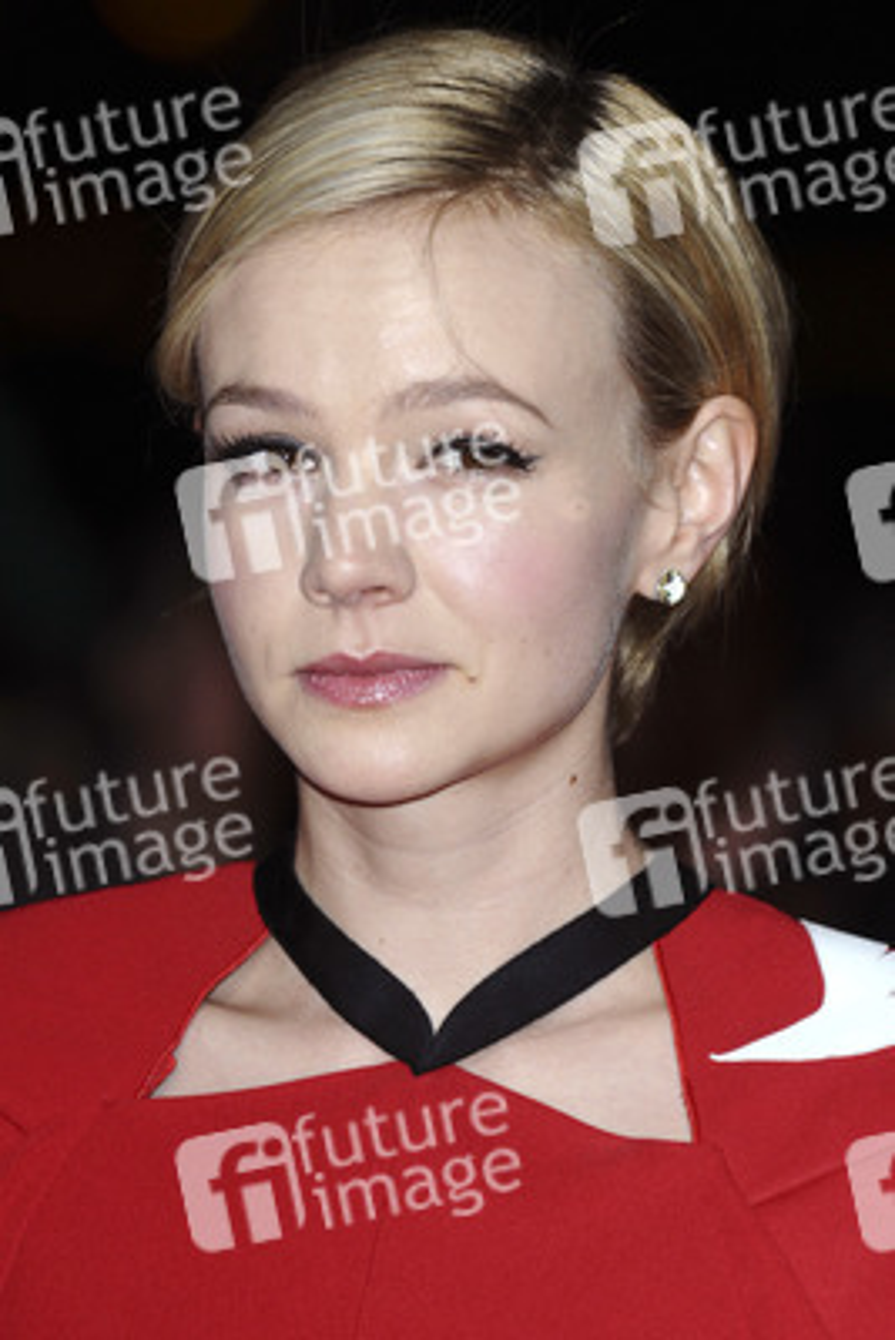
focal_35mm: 300
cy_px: 670
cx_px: 448
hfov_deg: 4.6
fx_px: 11177
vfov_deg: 6.9
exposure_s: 1/250
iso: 640
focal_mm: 200
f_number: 4.5
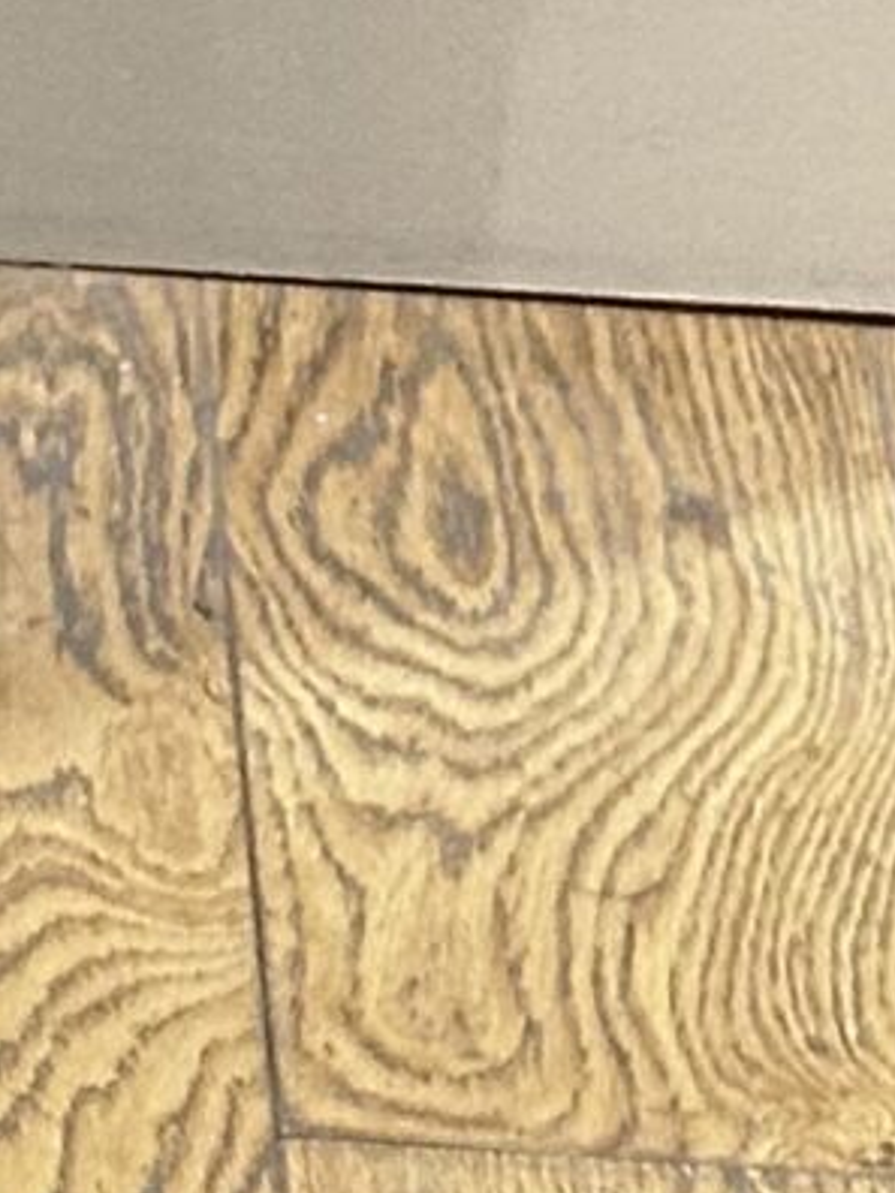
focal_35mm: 310
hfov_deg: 4.6
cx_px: -1793
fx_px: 10687
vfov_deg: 6.1
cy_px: -1853
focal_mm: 6.86
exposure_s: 1/50
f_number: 1.78
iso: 250
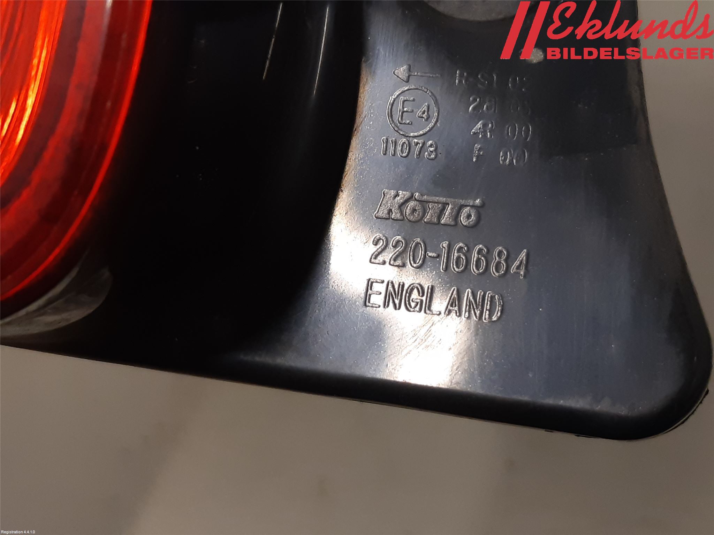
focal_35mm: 26
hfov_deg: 67.3
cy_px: 268
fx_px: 536
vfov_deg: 53.1
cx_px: 357
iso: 100
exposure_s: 1/50
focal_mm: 3.93
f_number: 1.7
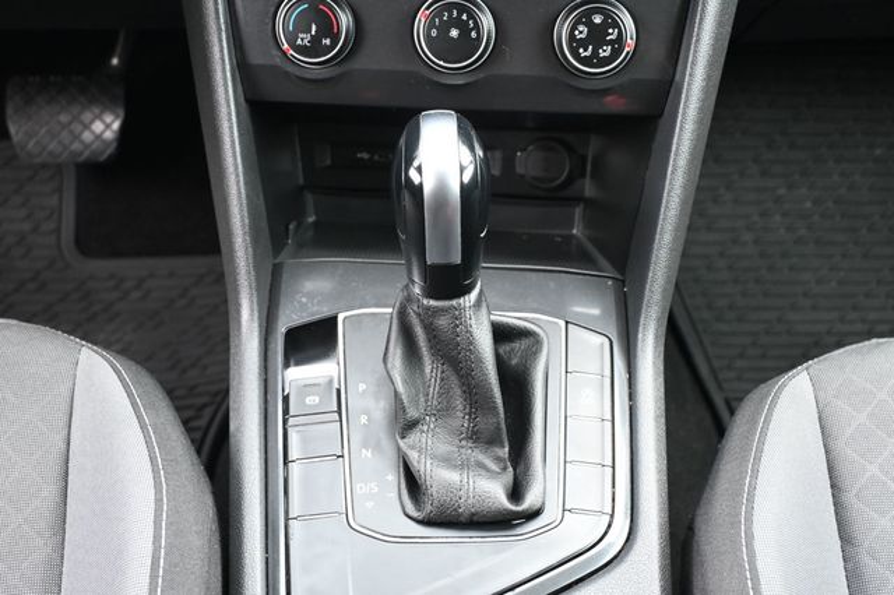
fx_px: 1303
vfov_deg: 25.7
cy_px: 298
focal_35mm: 52
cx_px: 447
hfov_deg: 37.9
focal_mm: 35
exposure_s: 1/125
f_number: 5.3
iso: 1800
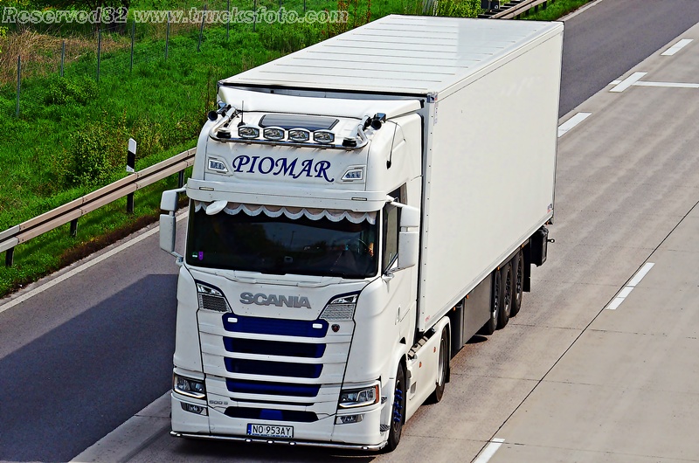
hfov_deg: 10.2
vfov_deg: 6.8
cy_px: 232
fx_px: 3924
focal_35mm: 202
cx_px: 350
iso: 800
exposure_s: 1/2000
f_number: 10
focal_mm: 135
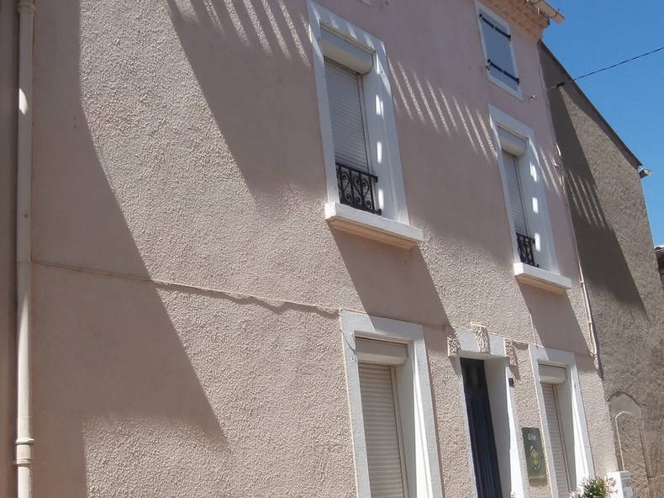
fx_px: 460
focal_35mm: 24
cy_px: 249
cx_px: 332
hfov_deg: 71.6
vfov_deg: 56.8
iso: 100
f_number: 3
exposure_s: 1/1250
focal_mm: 4.2
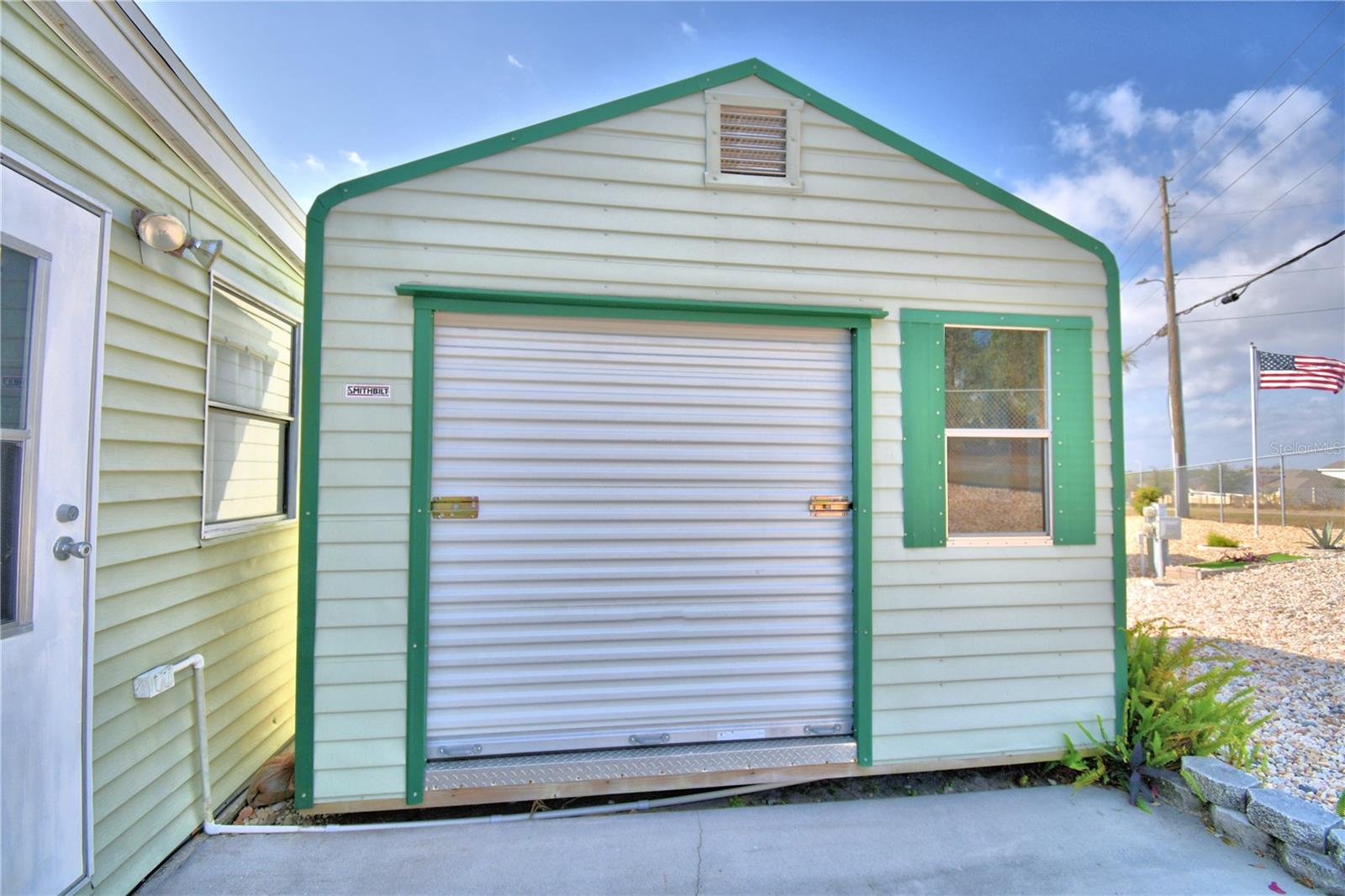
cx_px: 672
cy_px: 448
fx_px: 560
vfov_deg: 77.3
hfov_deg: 100.4
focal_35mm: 15
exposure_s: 1/800
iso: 100
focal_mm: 10
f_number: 4.5
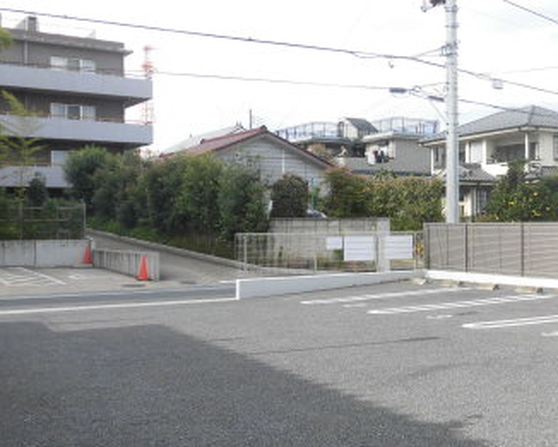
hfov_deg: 39.6
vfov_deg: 32.8
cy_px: 233
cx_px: 394
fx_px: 760
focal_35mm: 46
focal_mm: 4.3
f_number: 3.1
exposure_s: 1/500
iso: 100
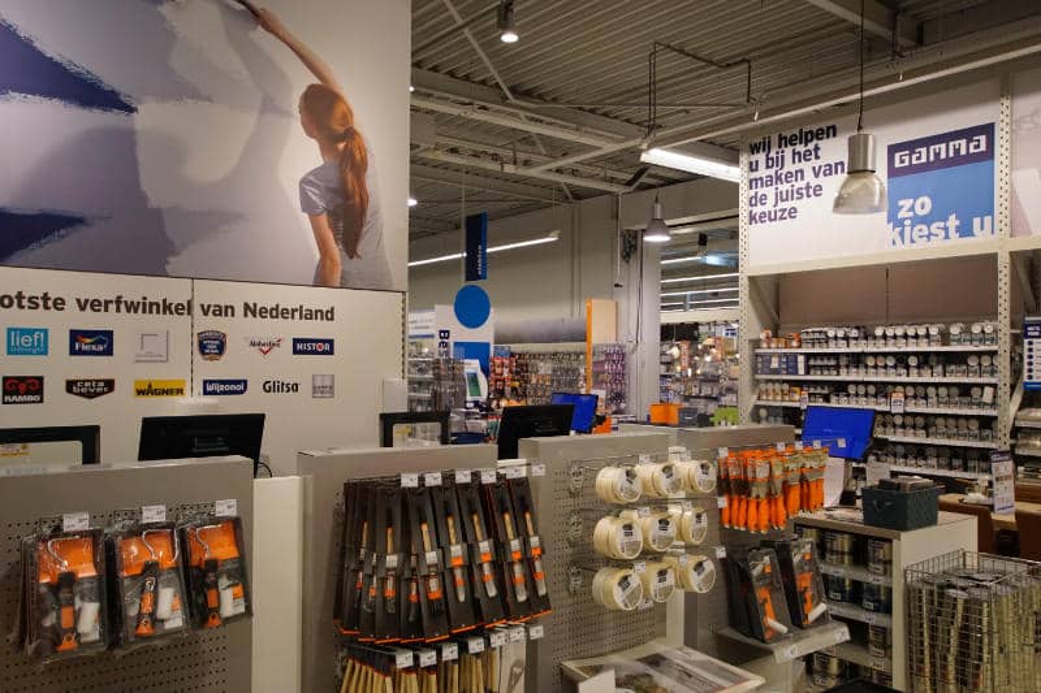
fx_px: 867
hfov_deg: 61.9
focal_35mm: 30
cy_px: 346
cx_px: 520
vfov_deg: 43.6
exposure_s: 1/160
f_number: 4
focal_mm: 20
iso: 1000
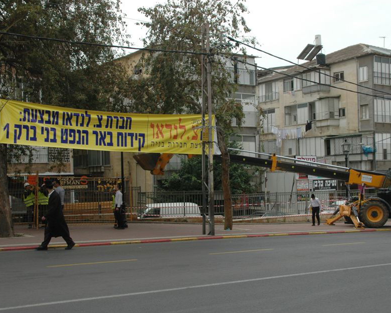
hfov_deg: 38.8
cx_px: 201
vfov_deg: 31.4
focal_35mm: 48
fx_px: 555
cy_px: 169
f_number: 10
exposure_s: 1/400
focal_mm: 26
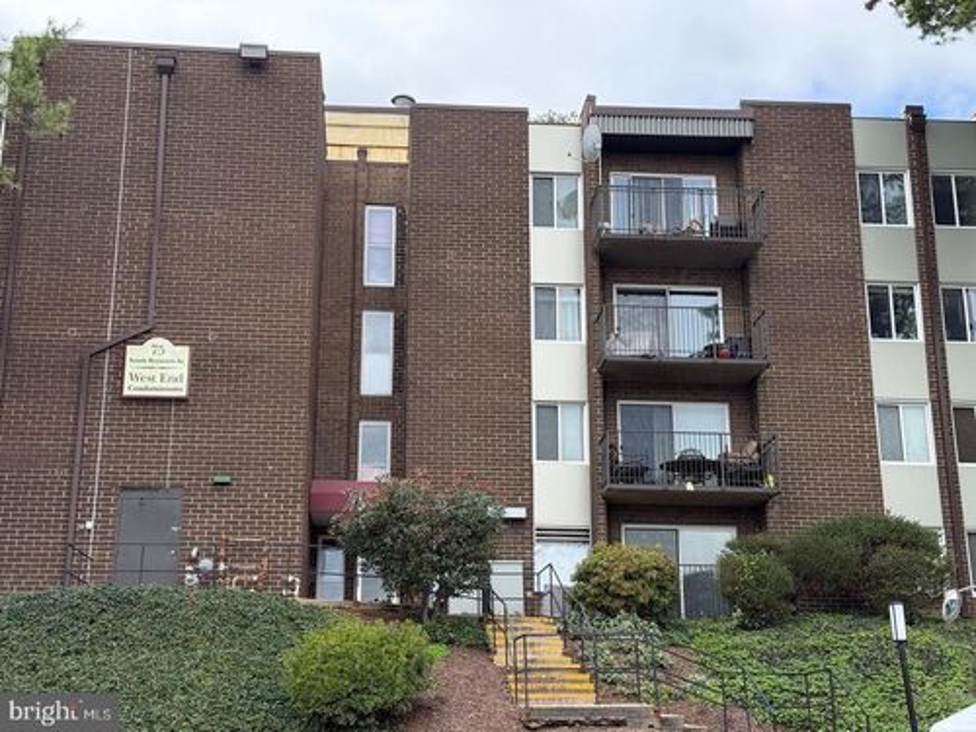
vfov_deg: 30.3
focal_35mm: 48
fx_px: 1353
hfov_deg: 39.7
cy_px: 366
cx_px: 488
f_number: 1.78
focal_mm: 6.76
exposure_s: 1/1543
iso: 100
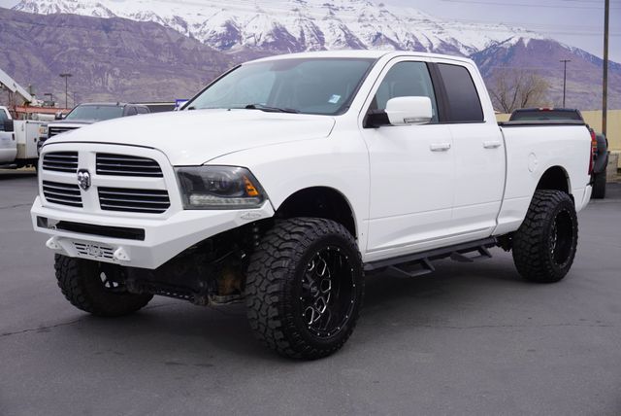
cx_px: 310
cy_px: 208
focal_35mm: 48
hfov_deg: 41.1
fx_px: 829
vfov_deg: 28.1
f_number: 10
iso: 100
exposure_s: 1/125
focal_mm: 32
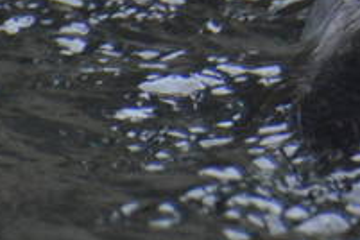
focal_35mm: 3576
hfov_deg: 0.6
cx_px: 647
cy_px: -276
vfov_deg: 0.4
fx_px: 35757
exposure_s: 1/500
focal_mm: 300
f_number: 6.3
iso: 2500
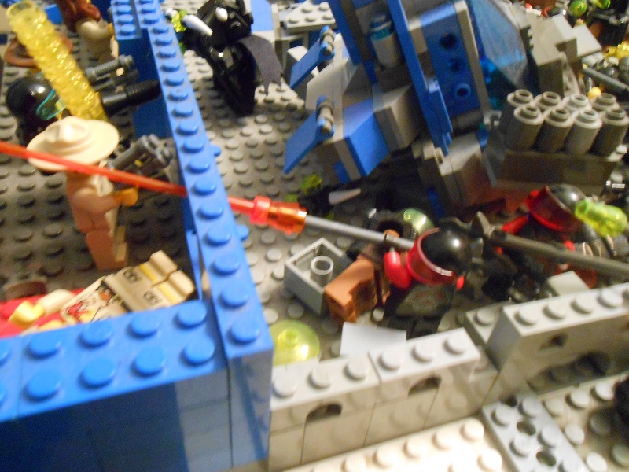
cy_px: 236
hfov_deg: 60.0
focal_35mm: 30
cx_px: 314
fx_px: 545
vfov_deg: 46.8
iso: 800
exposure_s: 1/1.3
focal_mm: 5.3
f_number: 3.8
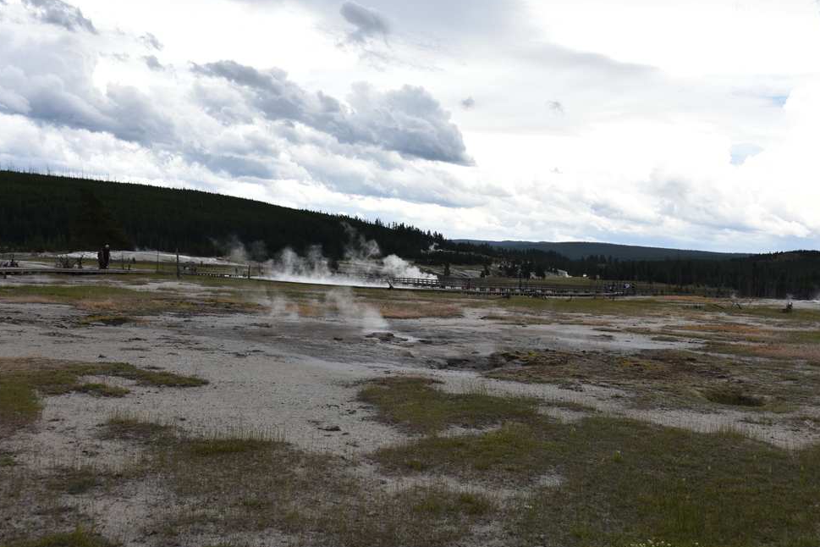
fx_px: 843
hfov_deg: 51.8
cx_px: 448
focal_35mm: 37
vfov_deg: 35.9
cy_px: 312
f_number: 6.3
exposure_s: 1/160
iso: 100
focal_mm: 28
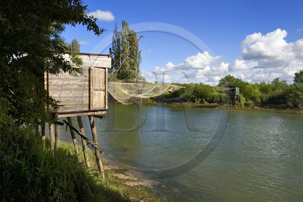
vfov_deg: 46.4
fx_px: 236
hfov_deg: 65.5
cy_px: 101
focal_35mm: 28
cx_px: 152
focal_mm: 28
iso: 200
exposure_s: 1/320
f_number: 13
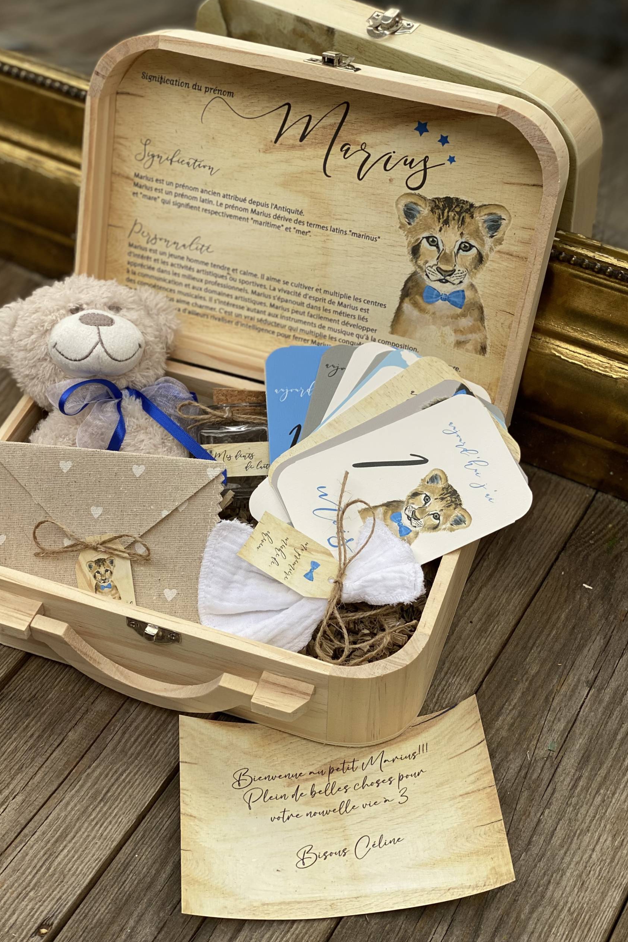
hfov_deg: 24.6
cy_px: 472
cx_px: 286
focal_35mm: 55
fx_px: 1439
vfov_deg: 36.2
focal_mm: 6
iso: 20
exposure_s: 1/329
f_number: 2
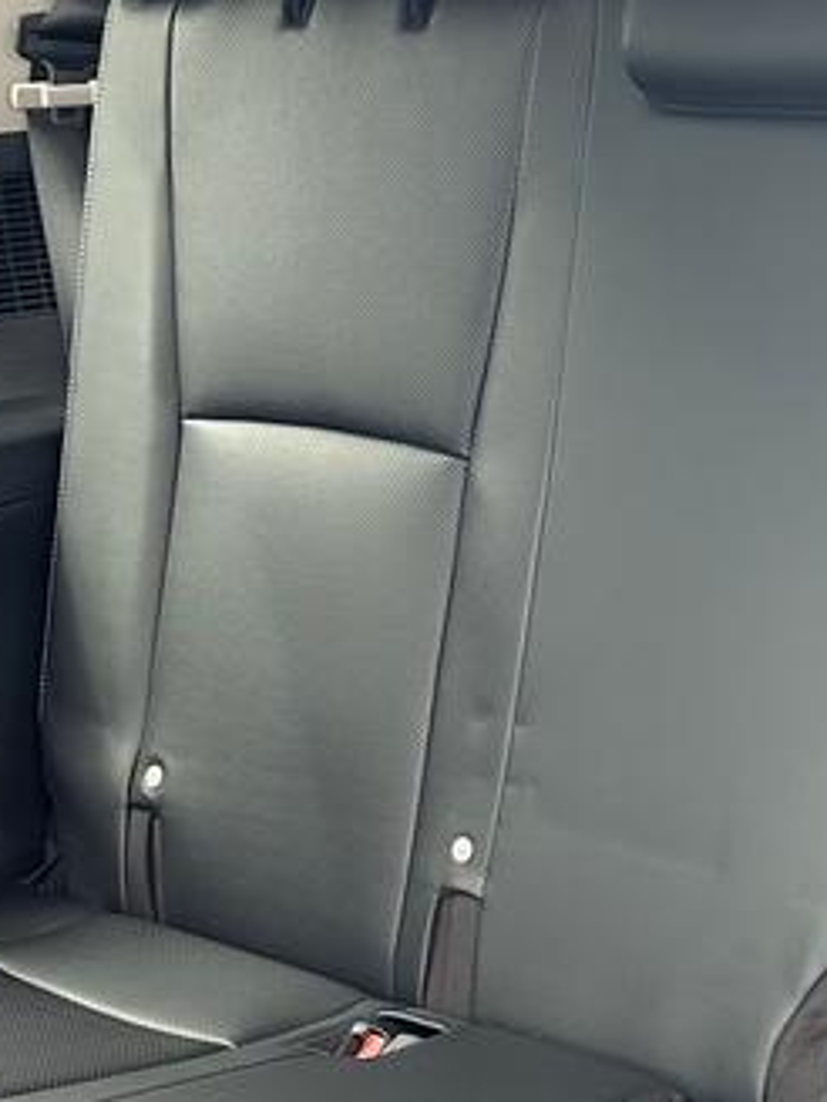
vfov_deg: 25.1
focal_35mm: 76
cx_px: 676
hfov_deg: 19.2
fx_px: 2421
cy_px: 910
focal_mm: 5.7
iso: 125
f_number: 1.5
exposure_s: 1/101
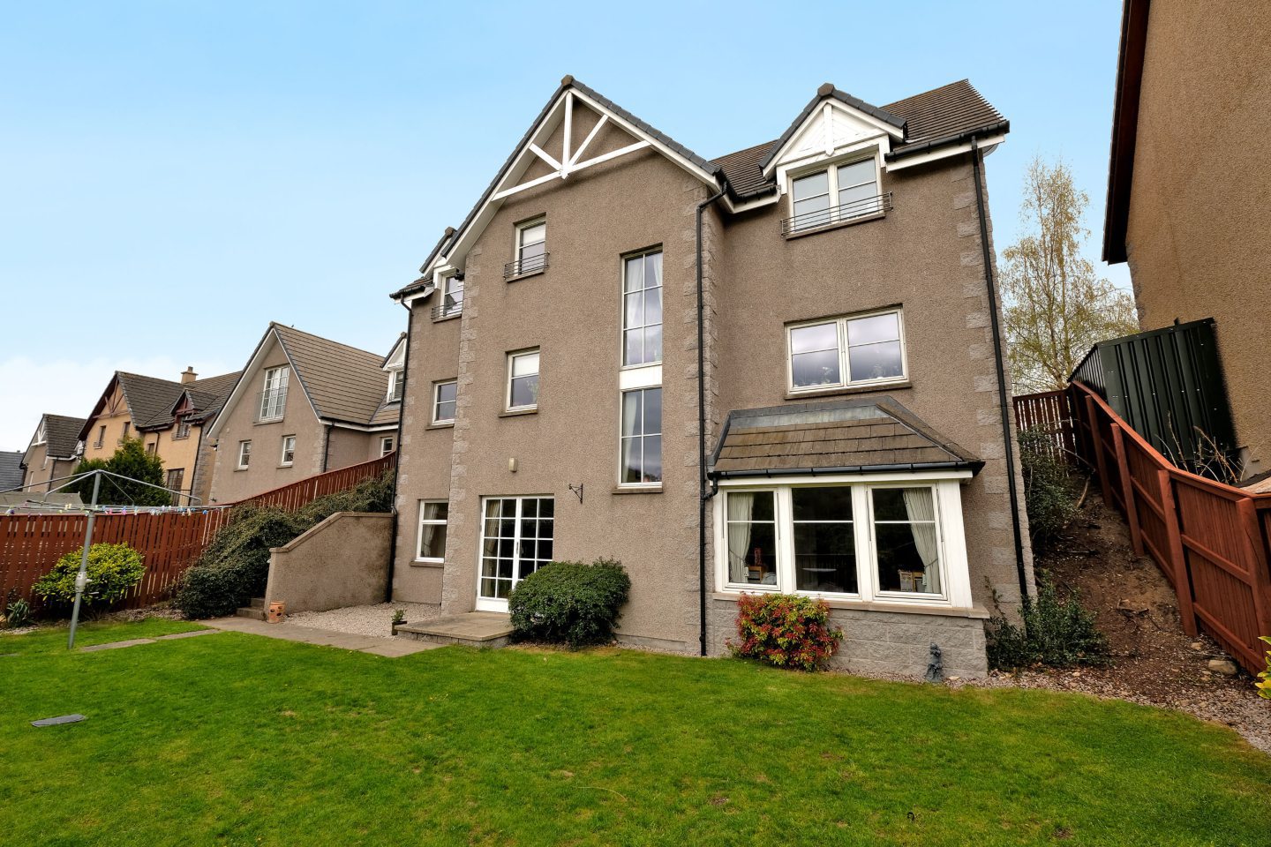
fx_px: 530
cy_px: 424
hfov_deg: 100.4
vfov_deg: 77.3
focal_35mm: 15
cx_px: 636
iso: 200
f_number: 11
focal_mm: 10
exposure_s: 1/60
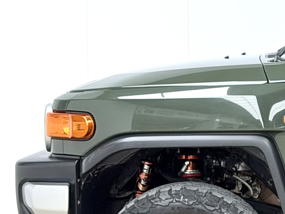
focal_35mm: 183
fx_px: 1506
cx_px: 482
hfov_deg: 10.3
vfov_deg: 8.1
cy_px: 118
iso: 64
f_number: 1.78
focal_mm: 6.76
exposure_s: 1/100
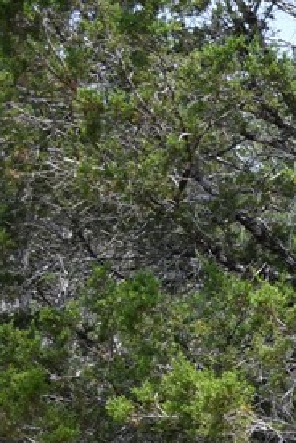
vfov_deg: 18.8
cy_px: 441
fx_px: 1307
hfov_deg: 10.7
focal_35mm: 106
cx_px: 754
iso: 200
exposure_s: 1/1000
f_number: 3.5
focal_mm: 18
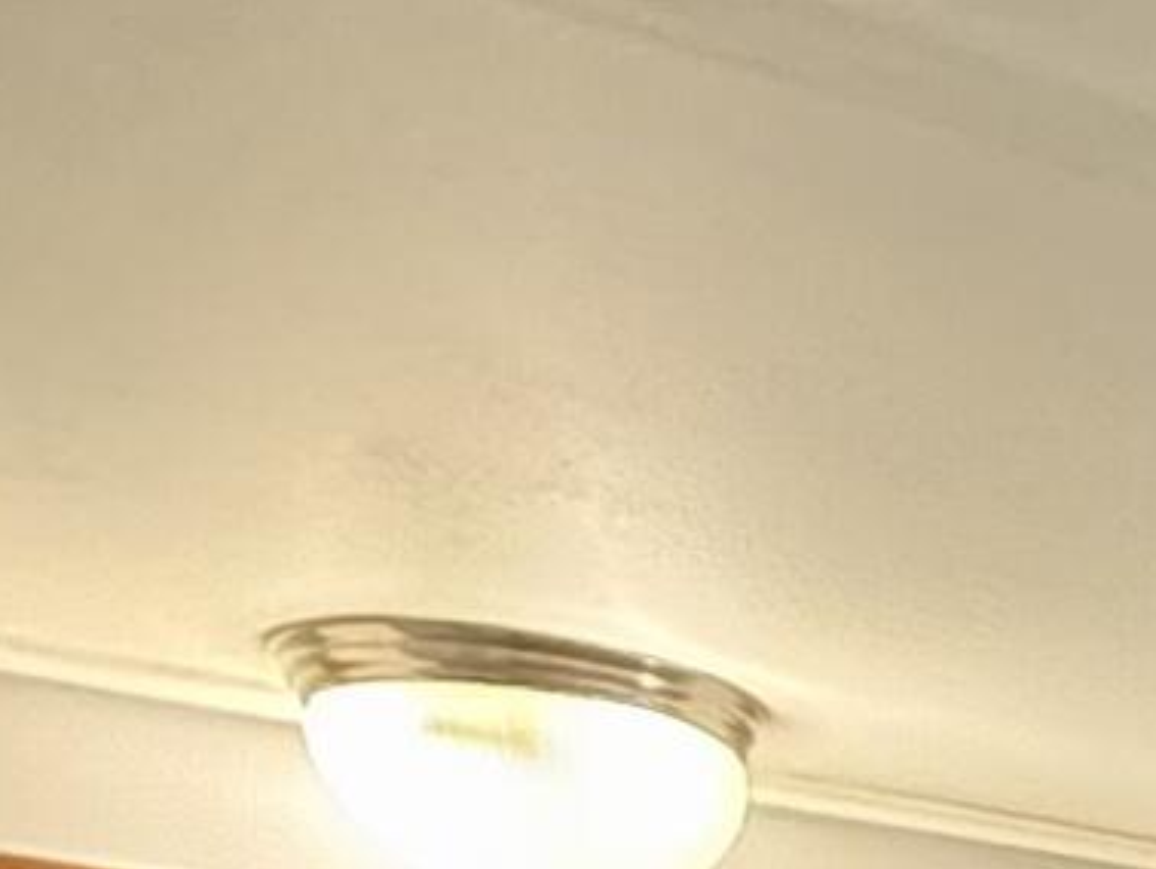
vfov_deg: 10.8
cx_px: 3866
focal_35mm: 111
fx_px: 3709
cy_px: 2258
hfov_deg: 10.0
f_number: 2.2
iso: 500
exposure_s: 1/60
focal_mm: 2.22
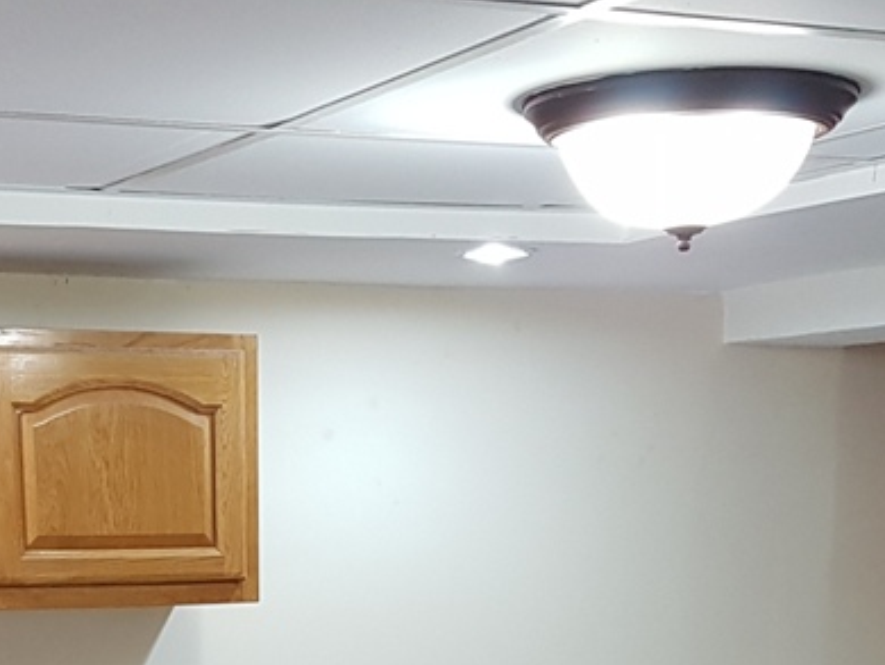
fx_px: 2047
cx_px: 309
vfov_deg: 16.7
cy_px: 999
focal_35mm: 80
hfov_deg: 24.3
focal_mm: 4.2
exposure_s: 1/24
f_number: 1.7
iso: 160
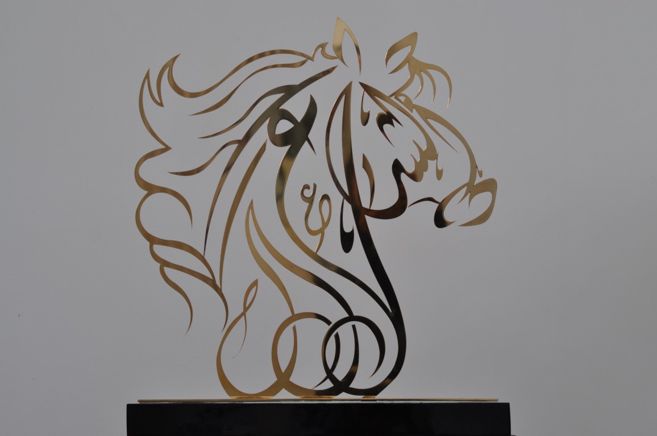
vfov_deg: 13.0
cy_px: 218
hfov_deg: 19.5
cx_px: 328
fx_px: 1914
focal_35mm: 105
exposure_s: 1/125
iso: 640
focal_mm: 70
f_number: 5.6
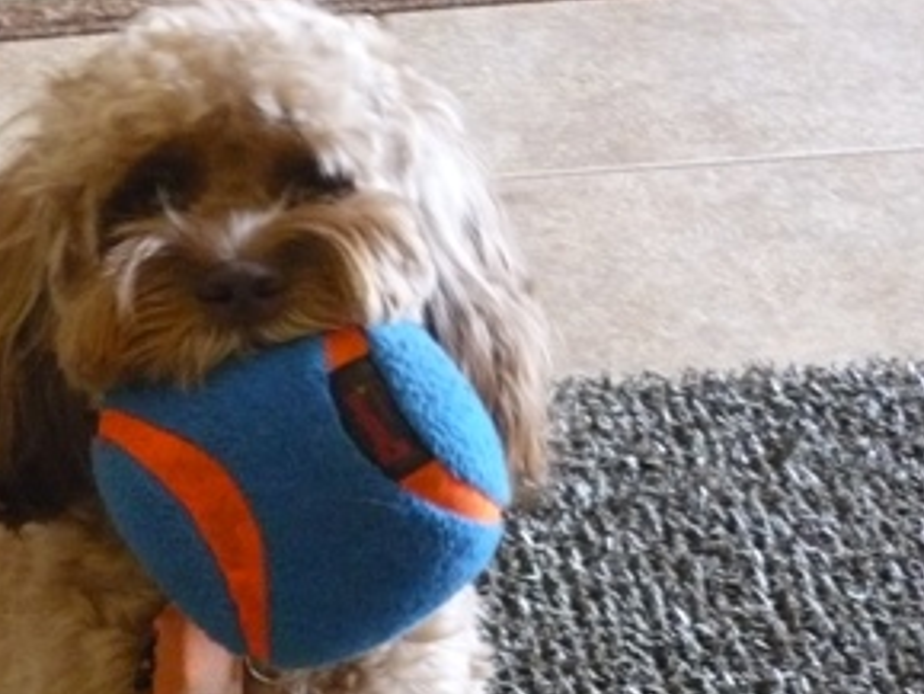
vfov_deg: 9.6
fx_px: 4139
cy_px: 524
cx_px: 259
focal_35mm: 155
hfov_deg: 12.7
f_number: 4
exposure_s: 1/6
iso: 400
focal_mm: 11.5
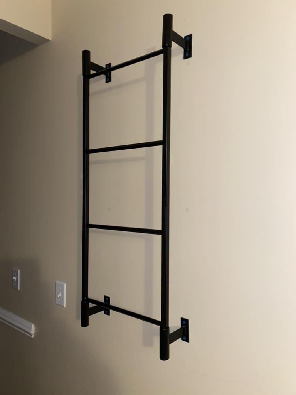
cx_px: 148
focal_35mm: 26
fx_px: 296
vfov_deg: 67.3
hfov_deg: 53.1
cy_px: 198
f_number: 1.8
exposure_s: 1/4
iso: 100
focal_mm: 4.25
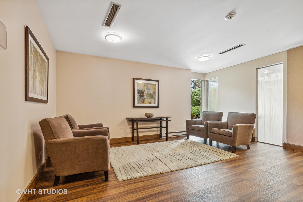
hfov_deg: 100.4
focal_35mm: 15
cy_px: 101
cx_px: 152
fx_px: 126
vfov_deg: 77.3
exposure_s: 1/5
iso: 200
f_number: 8
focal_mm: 10
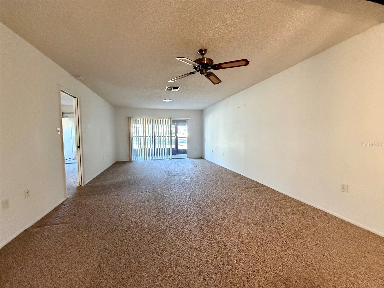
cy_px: 144
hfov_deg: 102.1
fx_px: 155
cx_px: 192
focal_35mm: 14
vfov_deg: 85.7
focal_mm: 2.22
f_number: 2.2
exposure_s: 1/60
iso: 500
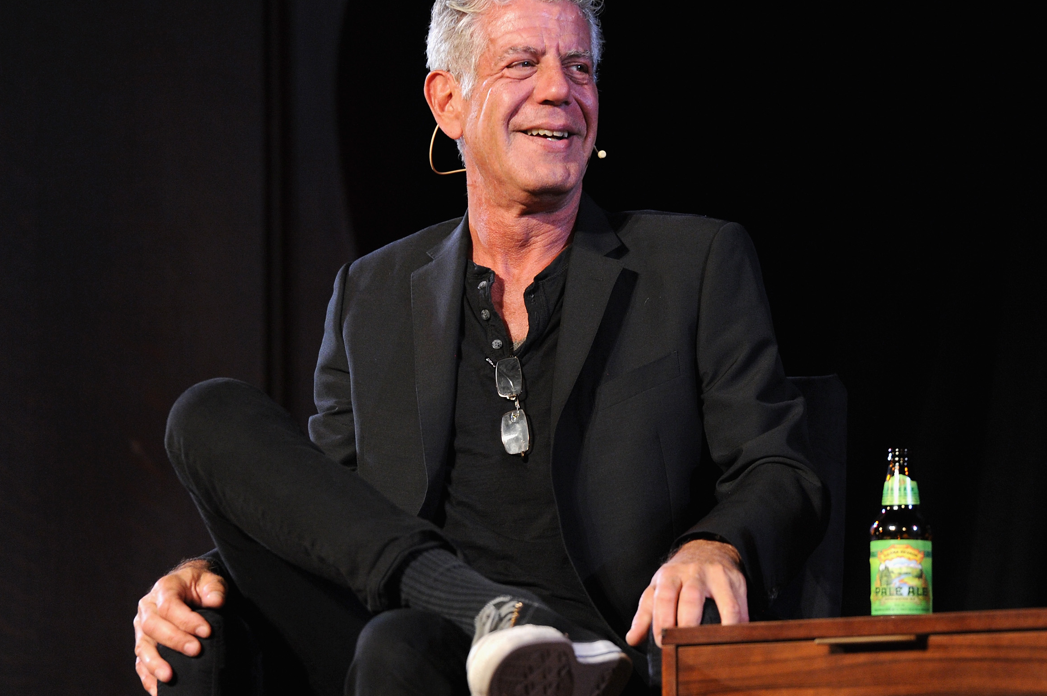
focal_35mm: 257
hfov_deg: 8.0
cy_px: 356
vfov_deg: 5.3
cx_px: 635
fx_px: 7468
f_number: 4
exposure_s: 1/250
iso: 2500
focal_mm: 200
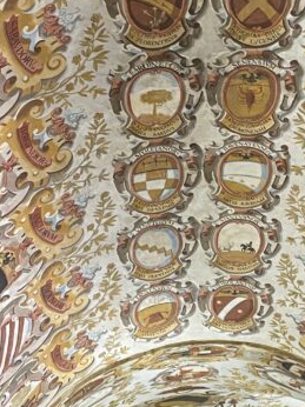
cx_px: 221
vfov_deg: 25.3
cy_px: 155
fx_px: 906
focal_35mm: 77
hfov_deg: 19.0
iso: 160
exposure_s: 1/50
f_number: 1.6
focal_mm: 4.2
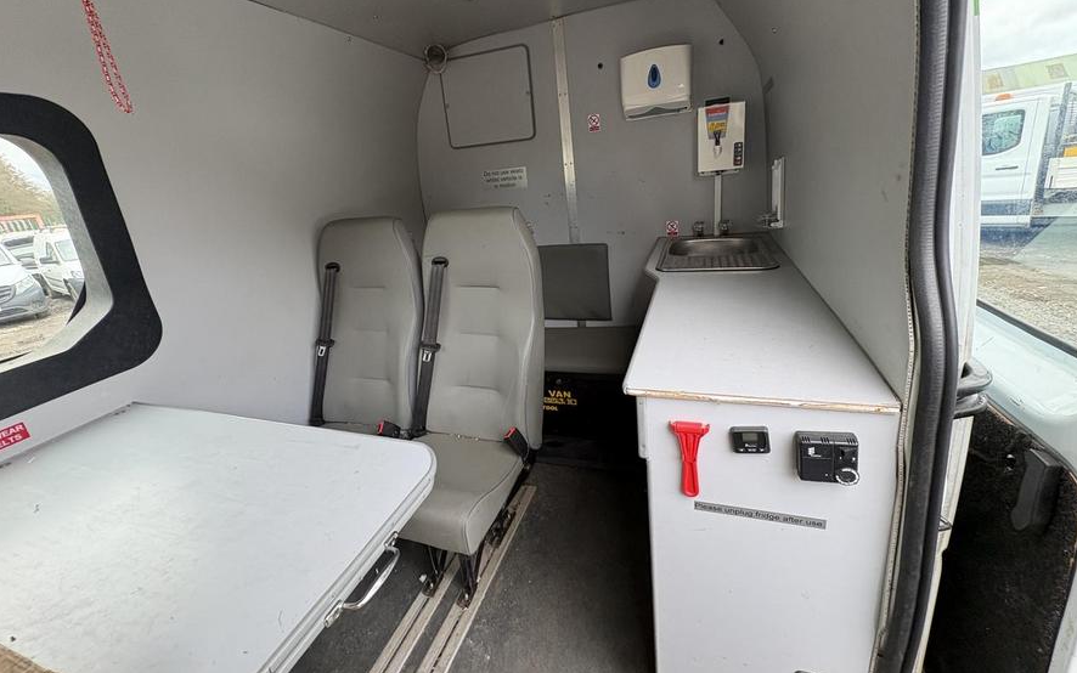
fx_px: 440
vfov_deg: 74.7
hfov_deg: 101.5
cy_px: 307
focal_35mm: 15
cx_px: 538
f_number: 2.2
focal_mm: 2.22
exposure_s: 1/99
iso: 125
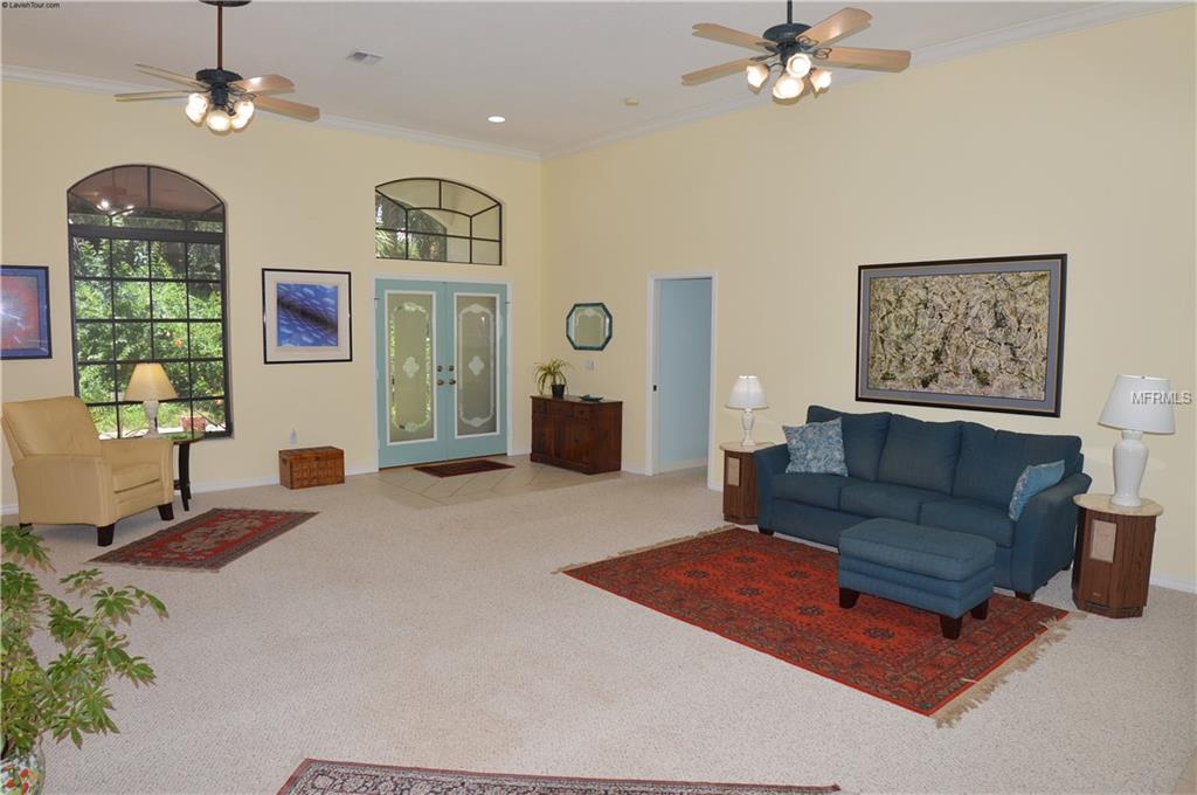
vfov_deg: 56.0
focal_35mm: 22
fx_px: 747
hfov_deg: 77.4
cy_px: 398
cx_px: 598
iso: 200
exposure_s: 1/100
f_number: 5.6
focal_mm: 15
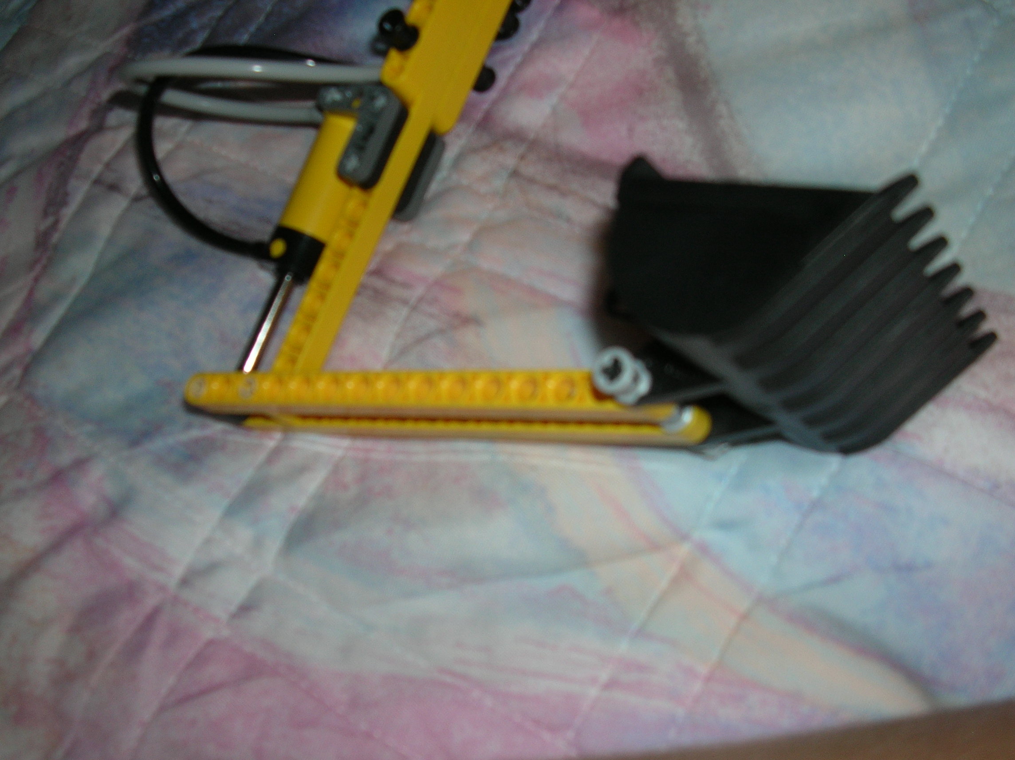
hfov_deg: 46.8
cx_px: 508
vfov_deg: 35.9
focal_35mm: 40
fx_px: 1172
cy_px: 380
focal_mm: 6.6
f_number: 3
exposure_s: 1/60.1
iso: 50
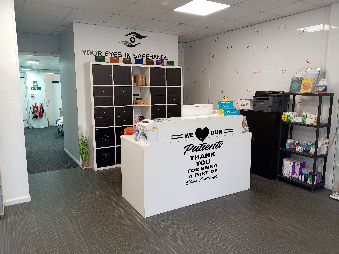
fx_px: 264
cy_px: 127
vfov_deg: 51.4
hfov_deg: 65.3
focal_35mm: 27
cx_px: 170
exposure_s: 1/25
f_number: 1.8
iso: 299
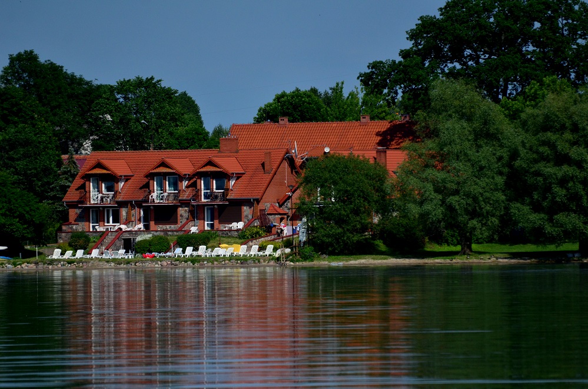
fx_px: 7332
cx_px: 294
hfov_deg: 4.6
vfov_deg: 3.0
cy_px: 194
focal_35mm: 450
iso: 720
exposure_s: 1/8000
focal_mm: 300
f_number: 5.6
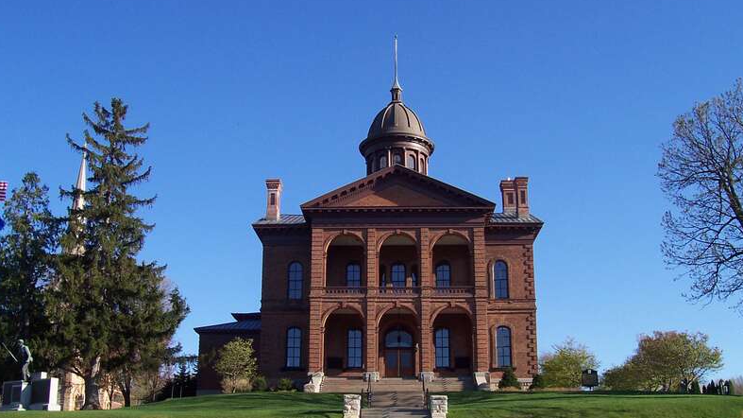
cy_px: 254
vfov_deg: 28.9
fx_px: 807
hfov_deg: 49.4
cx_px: 367
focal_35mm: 41
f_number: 5.6
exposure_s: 1/350
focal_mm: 5.6
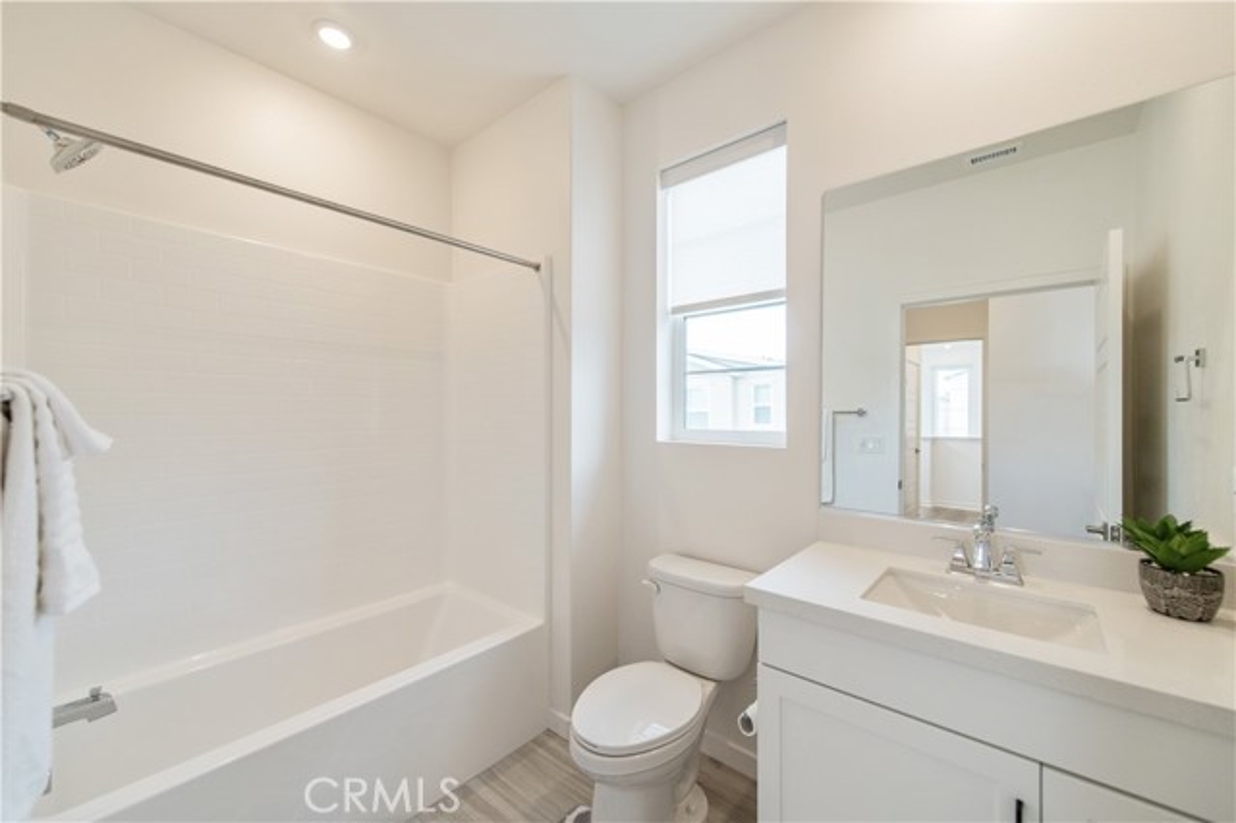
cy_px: 412
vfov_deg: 81.1
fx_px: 480
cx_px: 618
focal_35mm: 14
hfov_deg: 104.3
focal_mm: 14
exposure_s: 1/250
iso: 400
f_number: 3.5
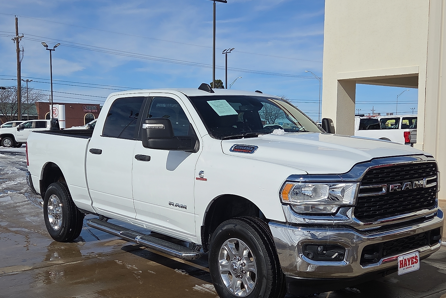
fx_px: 533
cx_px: 228
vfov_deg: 31.1
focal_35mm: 43
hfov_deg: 45.4
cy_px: 177
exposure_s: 1/10000
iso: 41
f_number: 1.8
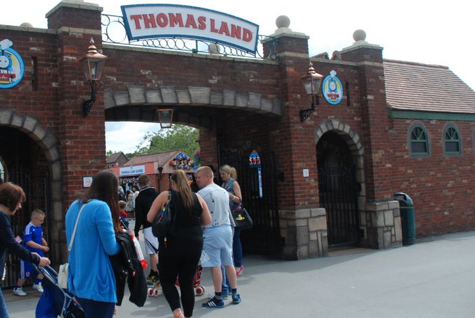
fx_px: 594
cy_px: 132
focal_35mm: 45
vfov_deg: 29.9
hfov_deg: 43.1
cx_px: 170
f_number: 4.5
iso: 800
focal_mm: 20
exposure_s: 1/4000
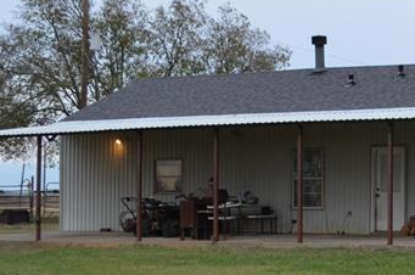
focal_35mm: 81
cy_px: 145
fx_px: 932
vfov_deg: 16.8
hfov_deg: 22.1
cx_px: 566
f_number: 5
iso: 400
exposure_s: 1/100
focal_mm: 18
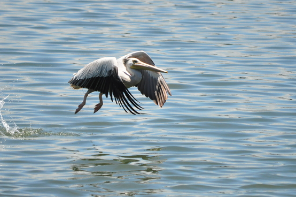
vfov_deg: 3.2
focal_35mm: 433
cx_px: 168
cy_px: 92
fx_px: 3556
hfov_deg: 4.8
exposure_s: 1/4000
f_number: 5.6
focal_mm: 200
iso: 800
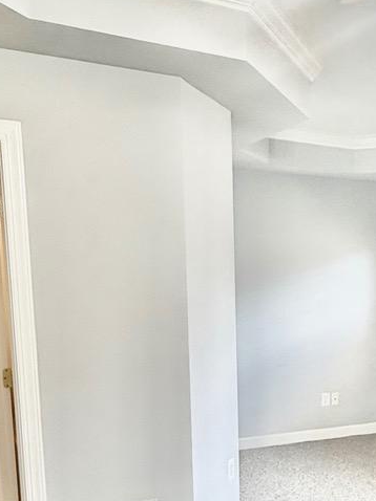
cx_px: 323
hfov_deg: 31.0
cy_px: 392
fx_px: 652
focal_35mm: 45
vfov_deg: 40.6
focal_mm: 2.22
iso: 250
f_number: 2.2
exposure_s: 1/120
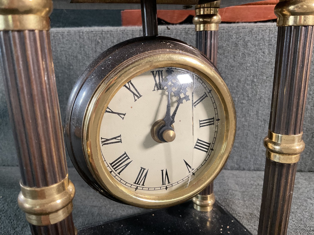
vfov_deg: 48.2
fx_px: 263
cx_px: 157
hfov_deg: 61.7
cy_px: 118
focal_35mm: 29
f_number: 1.8
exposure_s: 1/60
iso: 125
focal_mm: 3
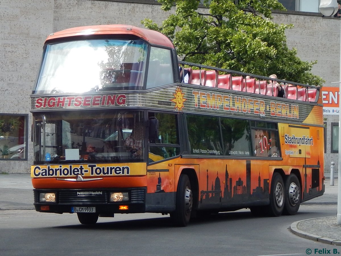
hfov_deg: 26.0
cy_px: 128
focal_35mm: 75
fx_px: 739
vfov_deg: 19.6
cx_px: 170
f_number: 4.2
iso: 125
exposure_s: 1/400
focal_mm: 13.5
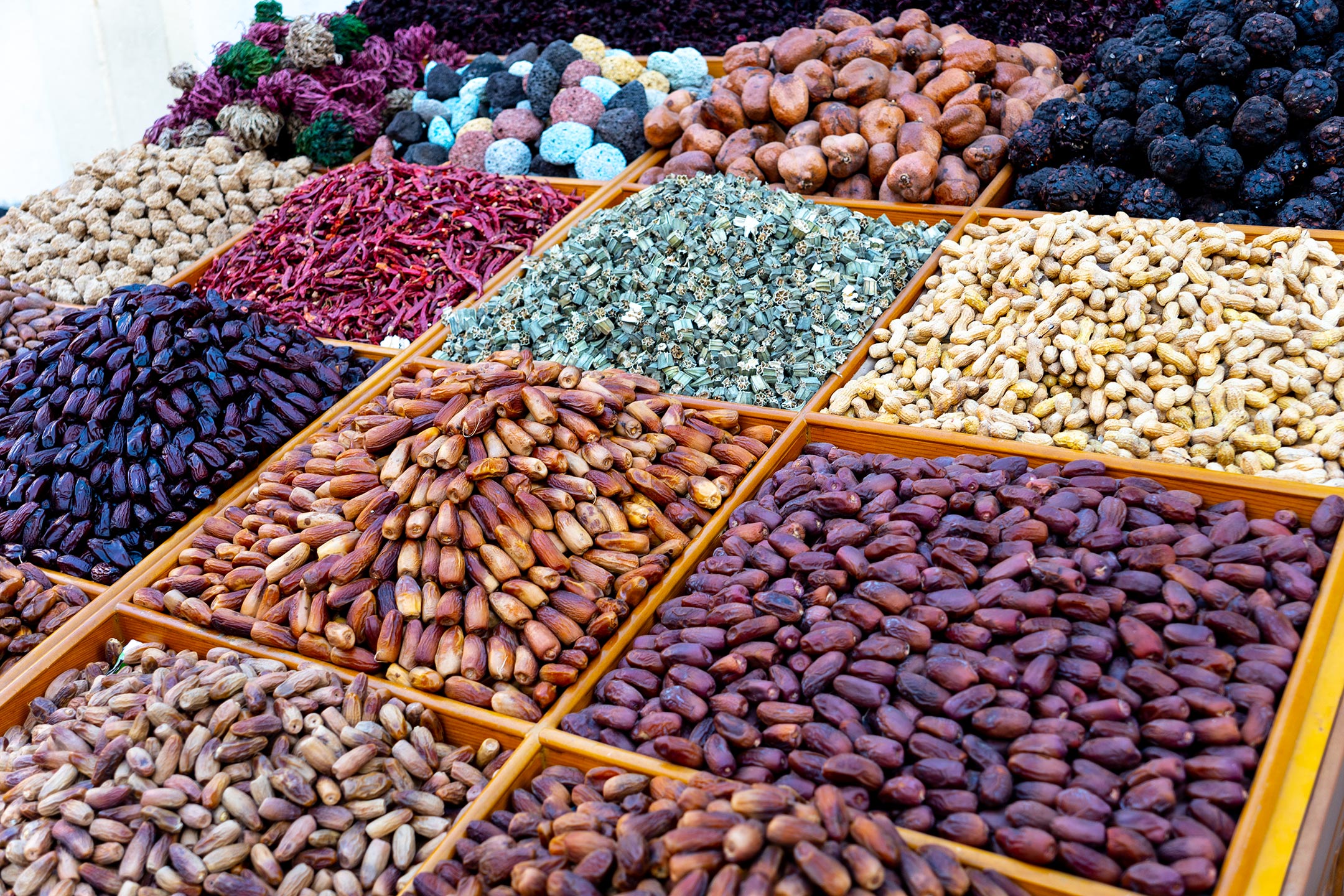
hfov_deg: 49.6
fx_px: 1456
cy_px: 448
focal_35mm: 39
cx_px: 672
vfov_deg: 34.2
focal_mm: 26
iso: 100
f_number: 2.8
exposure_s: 1/100
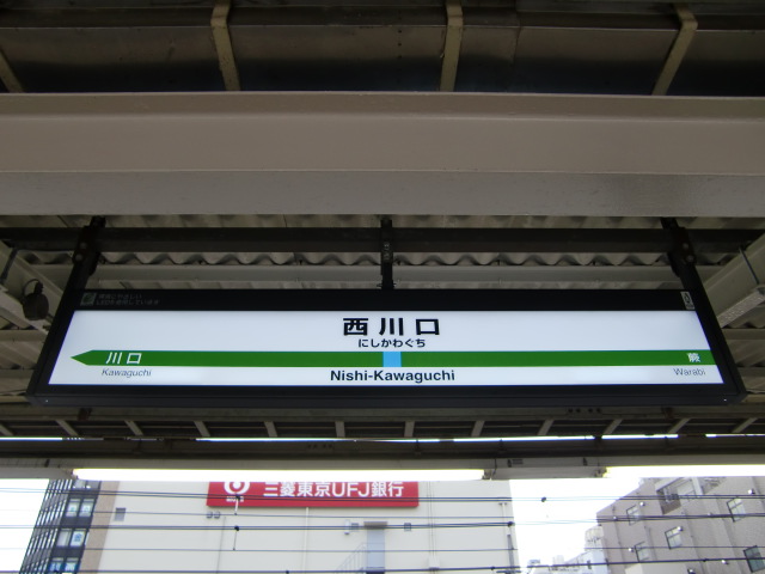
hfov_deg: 63.4
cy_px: 287
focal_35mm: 28
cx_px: 382
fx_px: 619
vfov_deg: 49.7
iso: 64
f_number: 2.6
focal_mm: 4.9
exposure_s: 1/80
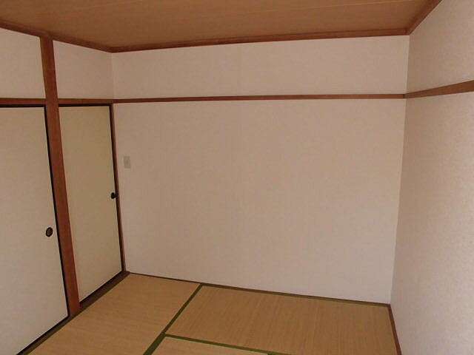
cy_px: 178
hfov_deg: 67.3
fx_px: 356
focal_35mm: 26
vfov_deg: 53.1
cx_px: 237
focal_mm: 4.6
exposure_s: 1/60
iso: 100
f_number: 3.5
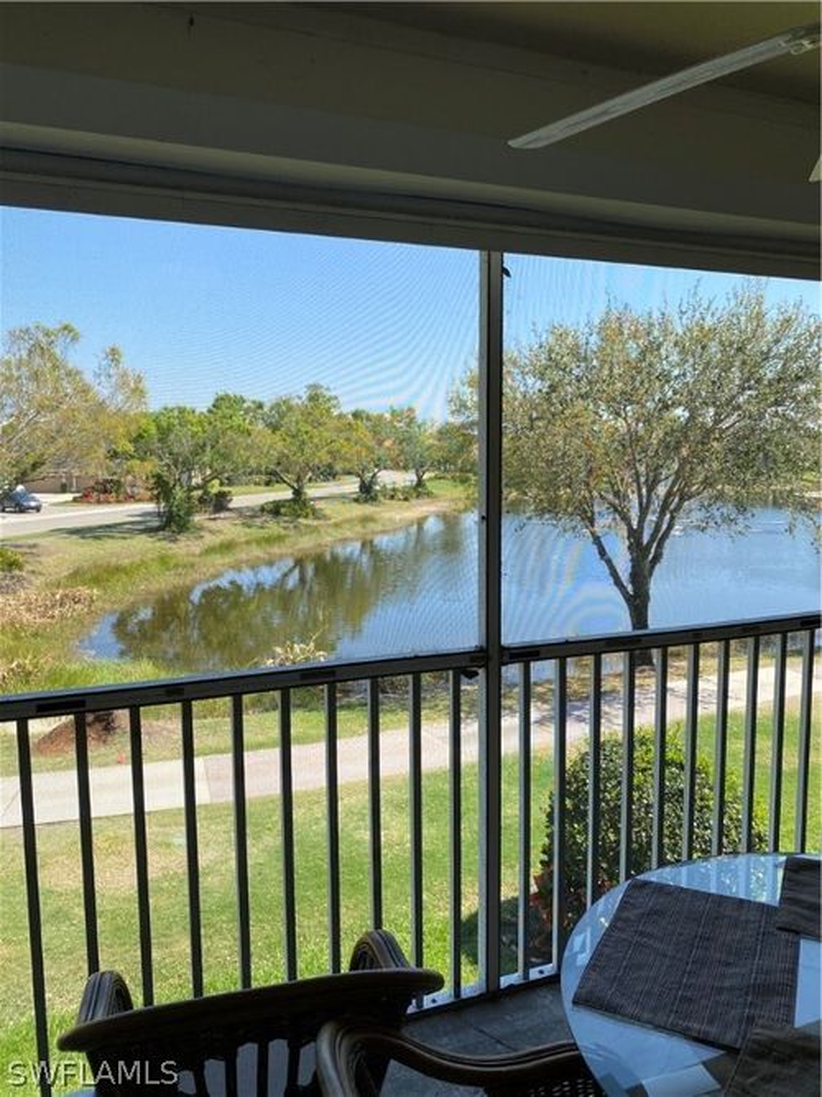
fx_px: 823
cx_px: 411
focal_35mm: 26
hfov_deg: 53.0
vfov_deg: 67.3
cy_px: 548
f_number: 1.8
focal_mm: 4.25
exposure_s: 1/990
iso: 32
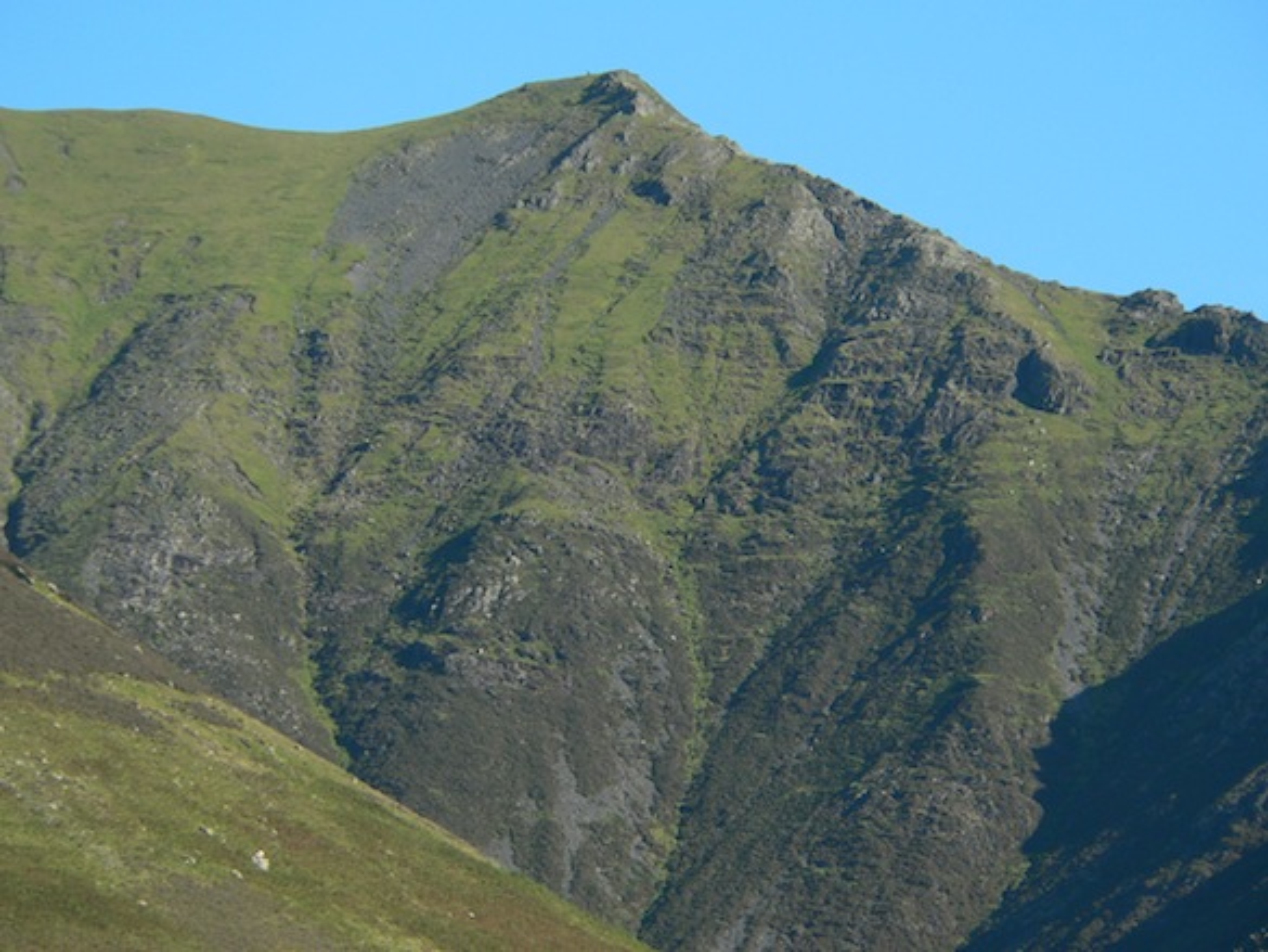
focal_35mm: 266
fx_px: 9746
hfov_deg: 7.4
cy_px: 476
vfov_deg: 5.6
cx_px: 634
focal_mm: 44.3
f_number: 4
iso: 100
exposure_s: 1/500
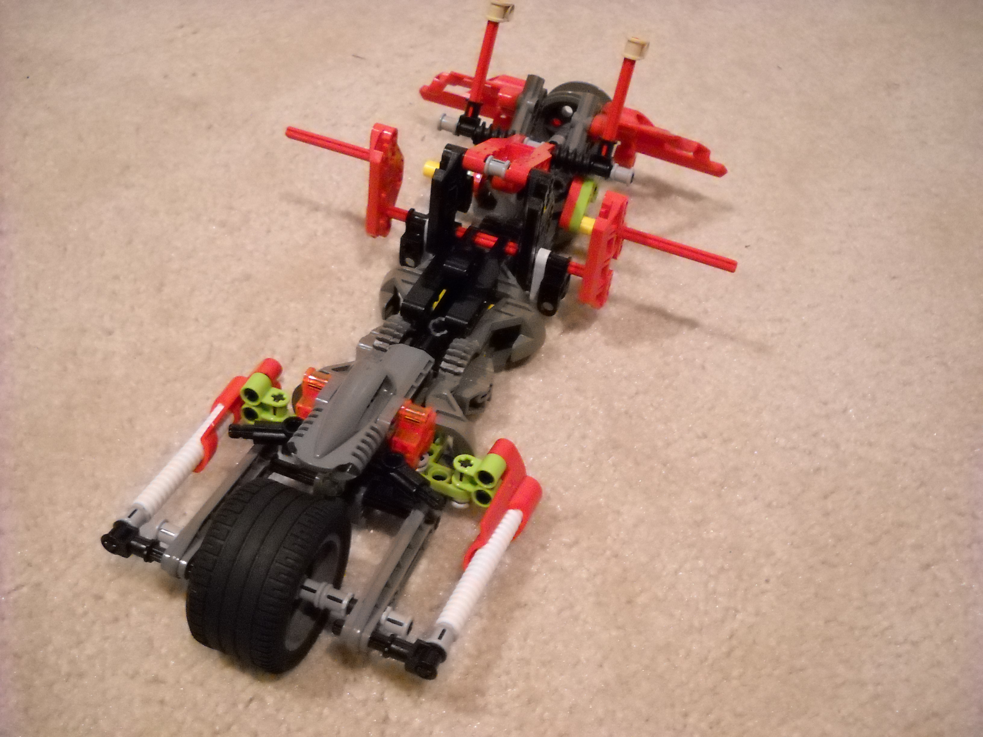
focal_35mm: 41
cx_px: 492
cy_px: 368
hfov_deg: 45.8
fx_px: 1164
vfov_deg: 35.1
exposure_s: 1/14
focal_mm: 6.72
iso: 800
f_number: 3.1
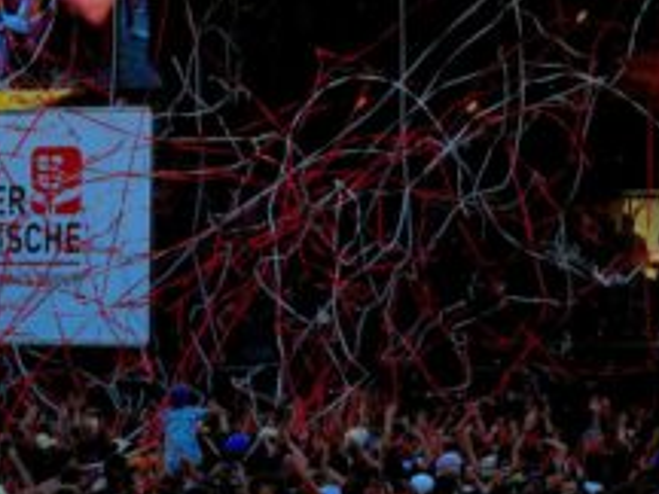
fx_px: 6435
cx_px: 500
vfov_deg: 4.4
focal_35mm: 338
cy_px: -152
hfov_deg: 5.9
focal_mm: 66
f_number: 5.6
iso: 100
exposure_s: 1/160
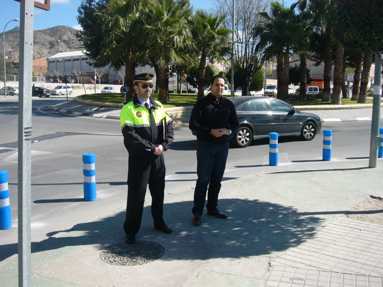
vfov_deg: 40.7
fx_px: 387
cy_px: 144
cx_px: 192
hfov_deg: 52.6
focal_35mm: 35
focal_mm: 5.8
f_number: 8
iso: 50
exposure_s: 1/125
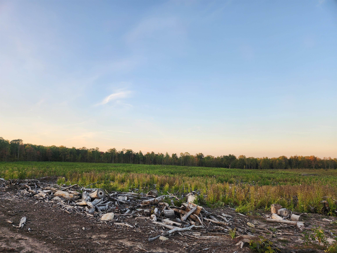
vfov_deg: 58.9
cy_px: 126
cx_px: 168
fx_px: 224
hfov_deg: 73.9
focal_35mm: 23
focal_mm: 5.4
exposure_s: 1/219
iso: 20
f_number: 1.8
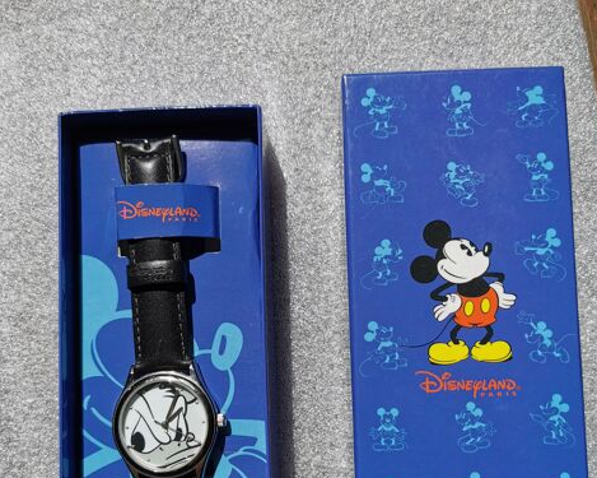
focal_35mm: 36
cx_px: 303
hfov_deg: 50.3
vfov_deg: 40.3
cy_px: 342
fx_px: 636
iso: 50
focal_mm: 5.56
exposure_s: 1/4525
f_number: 1.6
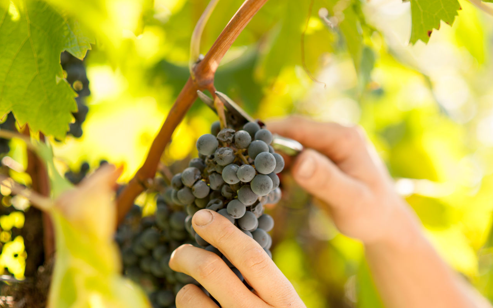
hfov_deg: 23.8
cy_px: 162
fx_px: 1169
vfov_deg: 15.0
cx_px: 246
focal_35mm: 87
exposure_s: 1/500
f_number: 2.8
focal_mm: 85
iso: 200
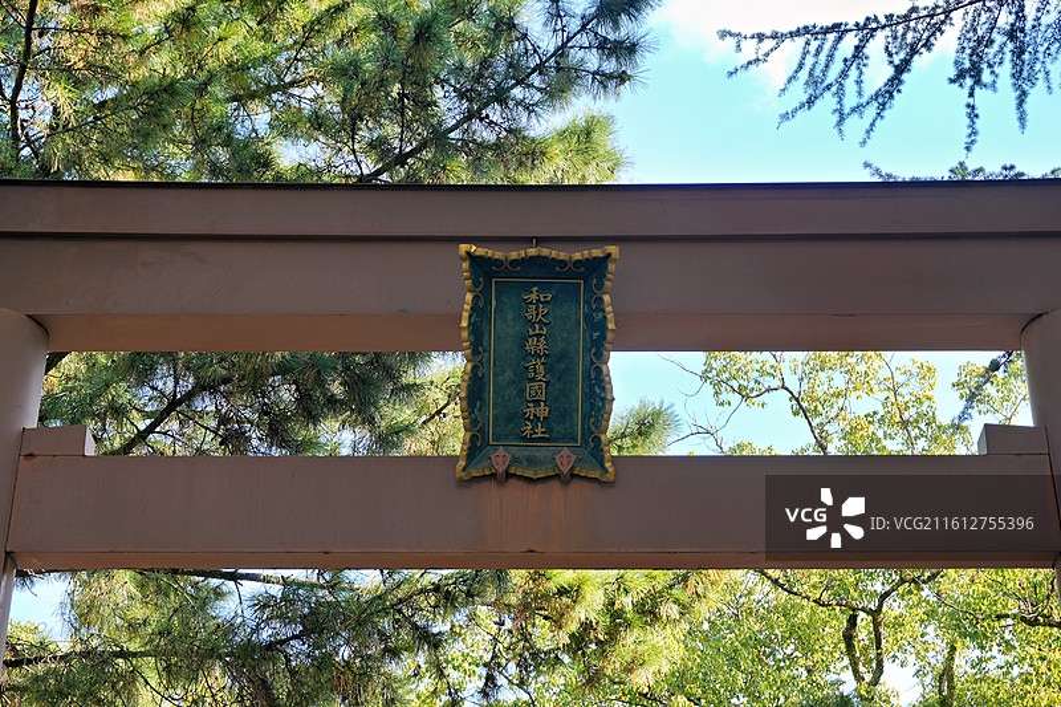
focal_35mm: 75
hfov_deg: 27.0
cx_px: 530
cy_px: 354
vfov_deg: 18.2
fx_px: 2210
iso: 100
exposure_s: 1/50
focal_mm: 50
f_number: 8
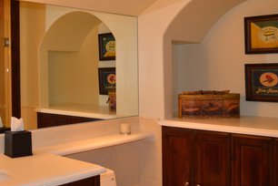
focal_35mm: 47
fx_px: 363
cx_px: 109
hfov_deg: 41.7
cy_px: 72
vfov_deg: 28.6
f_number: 3.8
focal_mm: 20
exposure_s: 1/60
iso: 400
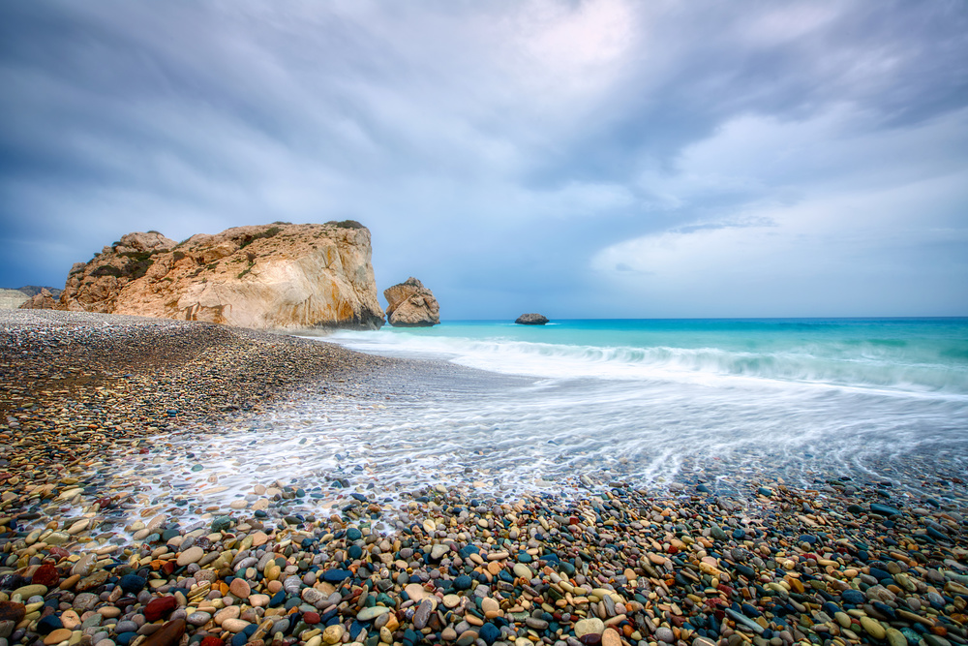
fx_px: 457
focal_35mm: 17
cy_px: 323
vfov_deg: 70.5
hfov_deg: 93.3
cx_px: 484
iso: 50
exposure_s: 1
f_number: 16
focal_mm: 17
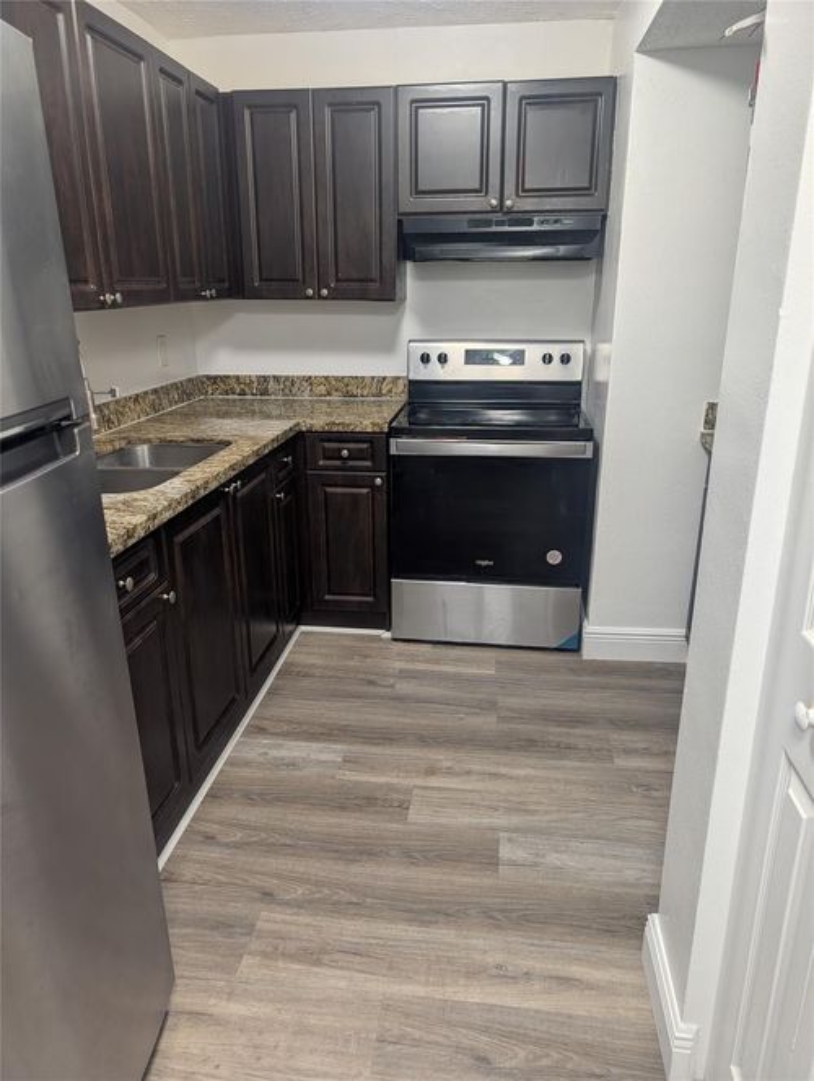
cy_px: 540
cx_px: 407
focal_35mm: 24
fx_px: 751
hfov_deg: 56.9
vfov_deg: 71.5
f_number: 1.68
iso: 38
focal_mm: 6.9
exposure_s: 1/80.1
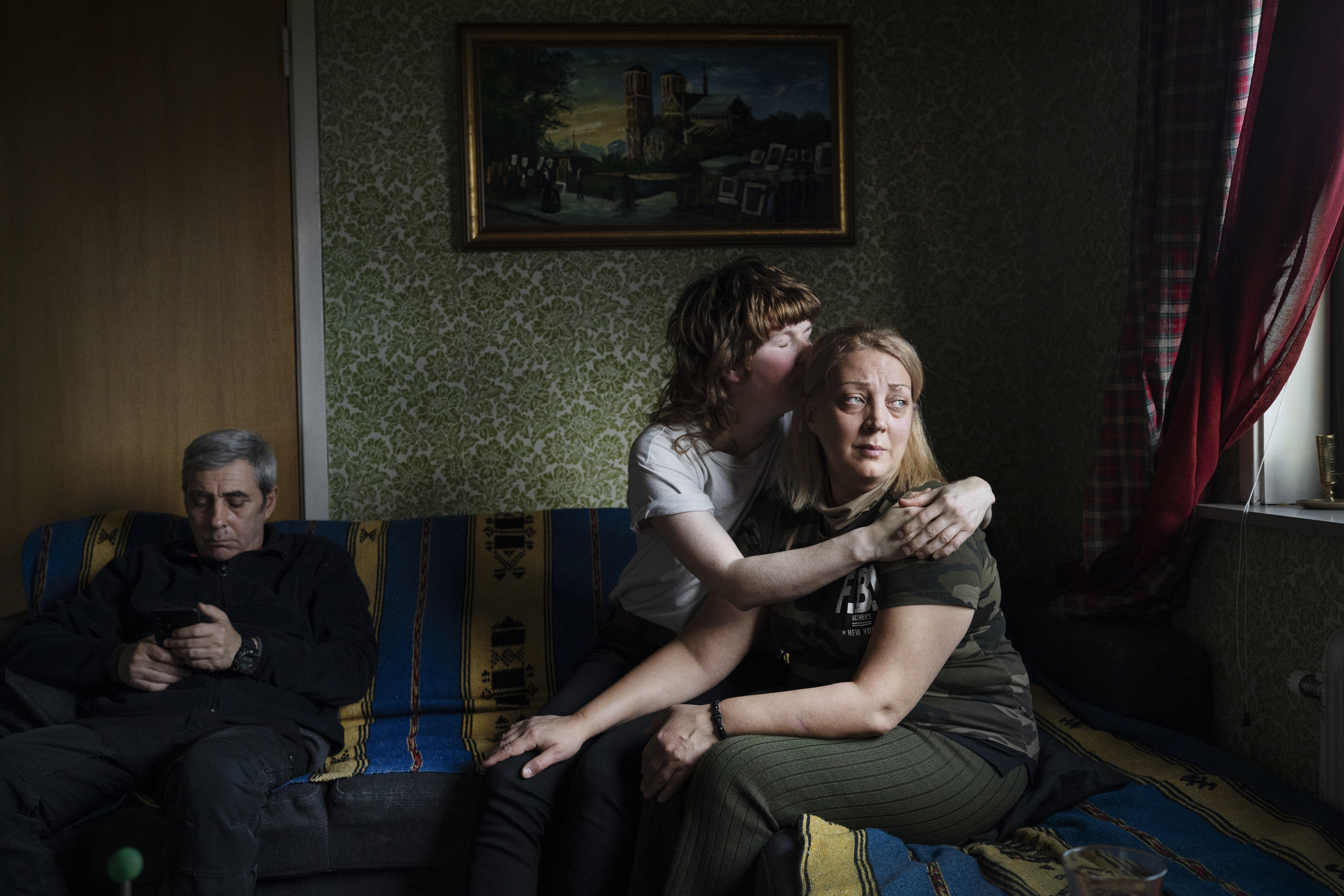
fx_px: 1307
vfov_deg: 37.9
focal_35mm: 35
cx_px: 672
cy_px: 448
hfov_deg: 54.4
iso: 2000
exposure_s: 1/160
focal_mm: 35
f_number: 4.5
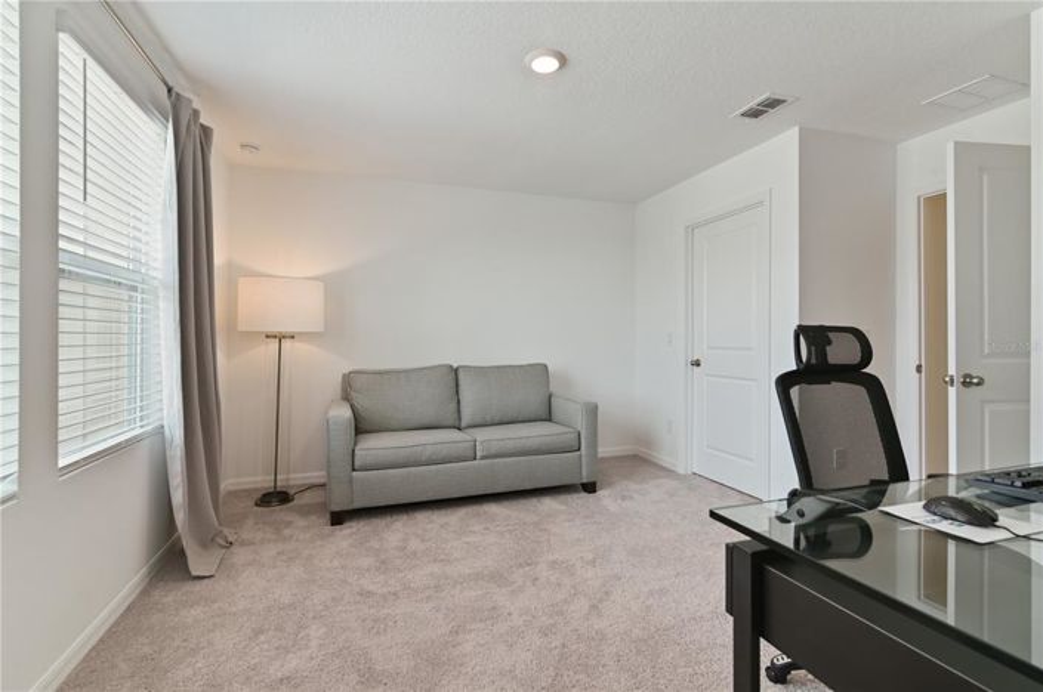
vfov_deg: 73.6
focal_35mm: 16
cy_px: 346
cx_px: 522
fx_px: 463
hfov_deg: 96.8
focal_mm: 16
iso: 100
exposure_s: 1/10
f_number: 8
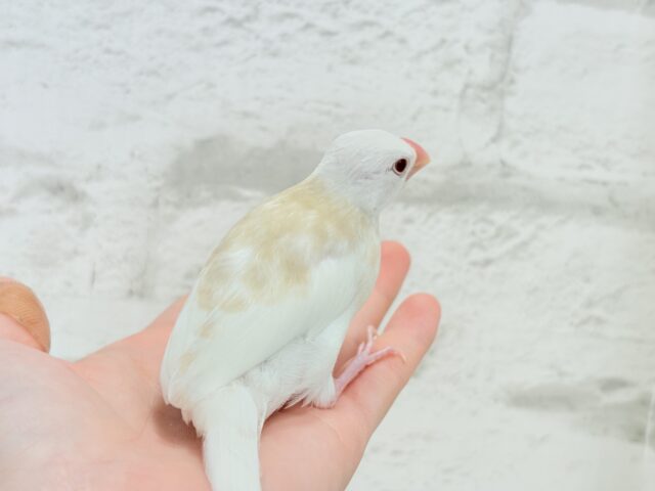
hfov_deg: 36.8
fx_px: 984
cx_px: 328
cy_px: 246
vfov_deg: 28.0
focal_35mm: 52
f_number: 1.6
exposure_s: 1/100
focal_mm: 5.96
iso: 80
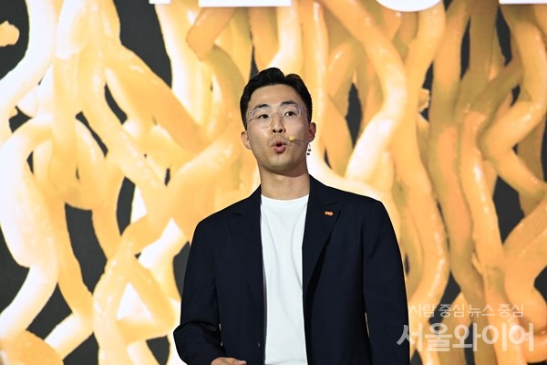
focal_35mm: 200
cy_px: 182
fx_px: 3039
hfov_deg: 10.3
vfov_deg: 6.9
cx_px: 274
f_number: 4
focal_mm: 200
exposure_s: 1/125
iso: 800
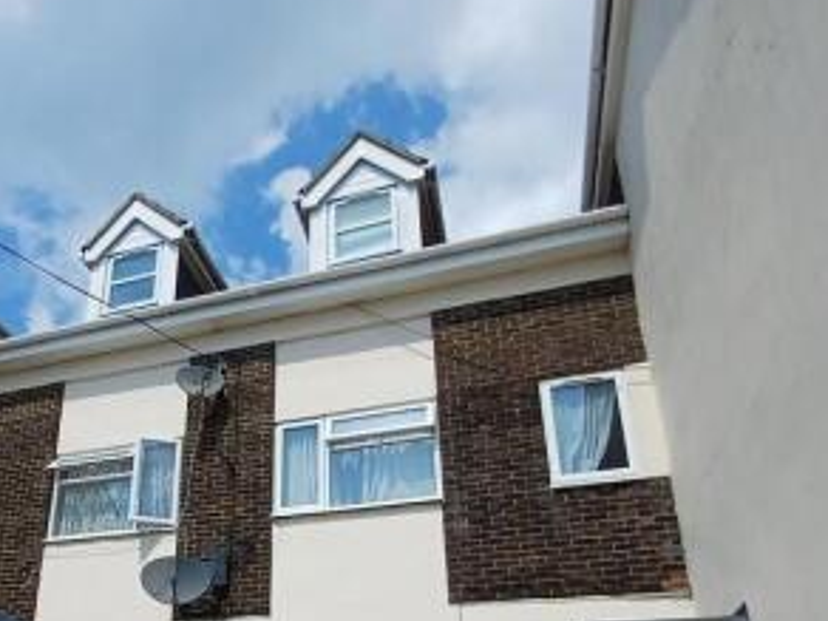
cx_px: 234
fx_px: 765
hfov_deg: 54.8
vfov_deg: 40.4
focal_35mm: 32
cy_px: 574
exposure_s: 1/2000
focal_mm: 1.64
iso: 40
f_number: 2.2
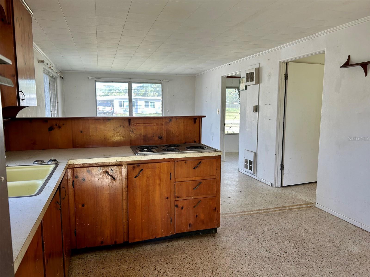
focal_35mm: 26
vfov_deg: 53.1
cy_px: 138
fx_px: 278
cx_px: 185
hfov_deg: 67.3
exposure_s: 1/121
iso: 64
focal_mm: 5.7
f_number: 1.5
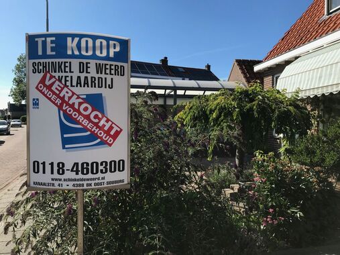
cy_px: 128
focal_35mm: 28
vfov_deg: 49.7
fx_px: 275
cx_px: 170
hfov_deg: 63.5
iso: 20
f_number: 1.8
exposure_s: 1/1916
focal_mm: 3.99
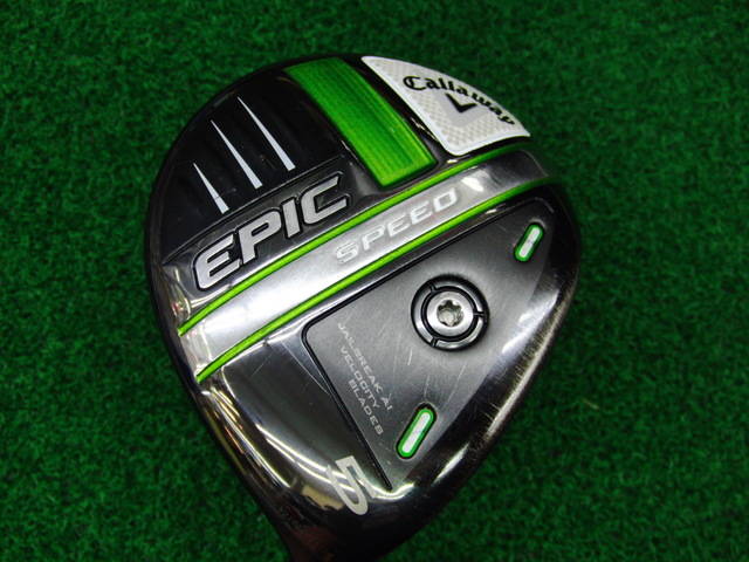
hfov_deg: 50.1
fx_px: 801
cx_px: 374
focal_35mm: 37
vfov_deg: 38.7
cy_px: 281
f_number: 3.6
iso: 320
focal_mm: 6.42
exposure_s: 1/80
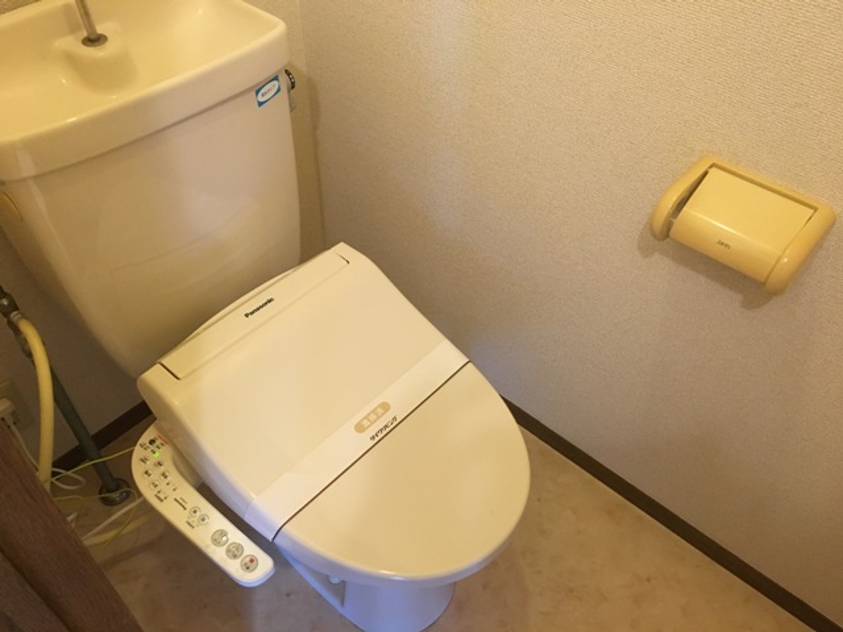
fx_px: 706
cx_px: 422
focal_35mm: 29
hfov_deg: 61.7
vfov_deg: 48.2
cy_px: 316
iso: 200
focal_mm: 4.15
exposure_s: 1/20
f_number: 2.2
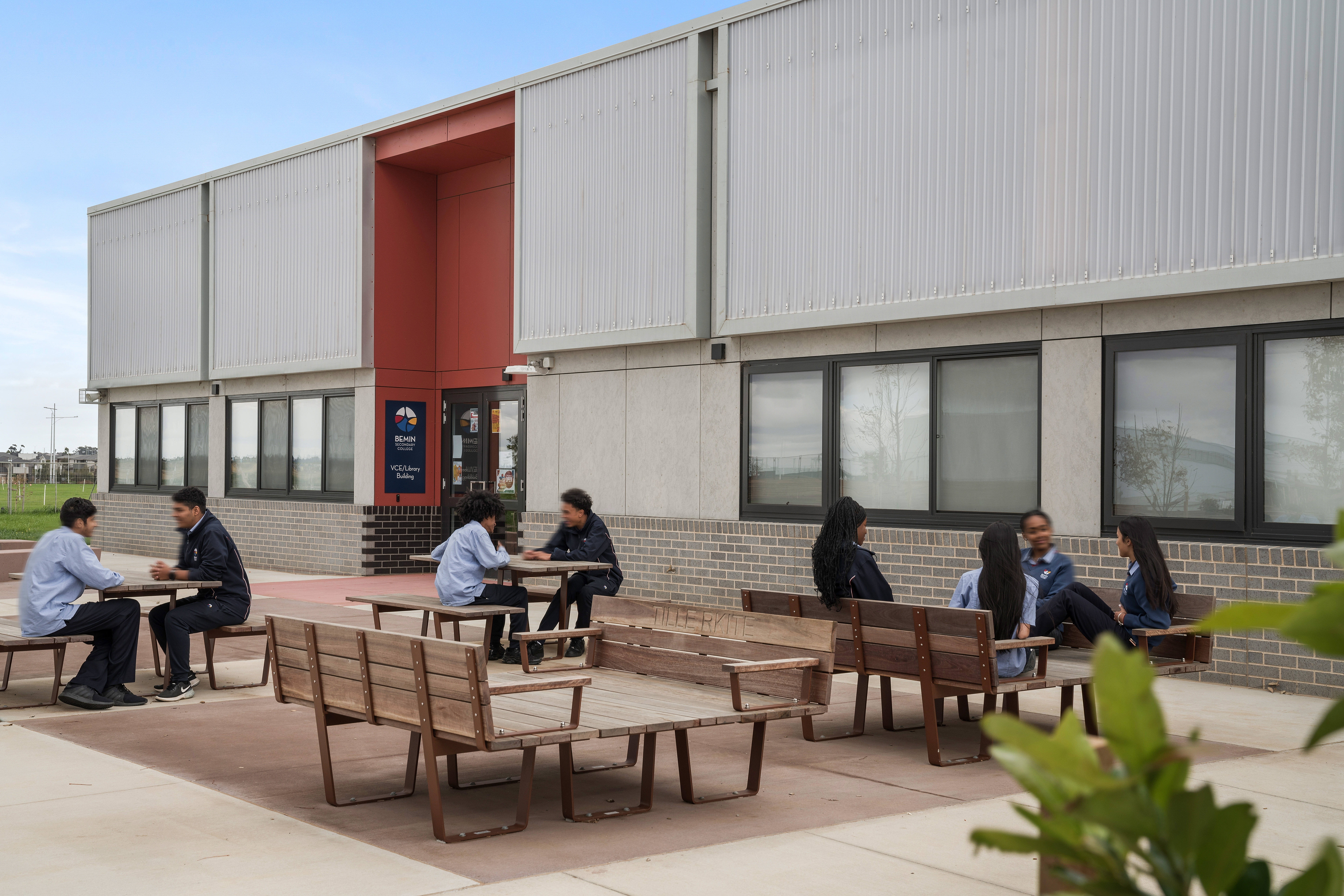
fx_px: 1643
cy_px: 448
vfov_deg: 30.5
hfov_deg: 44.5
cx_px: 672
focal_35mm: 44
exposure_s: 1/50
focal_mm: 44
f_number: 9
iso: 125
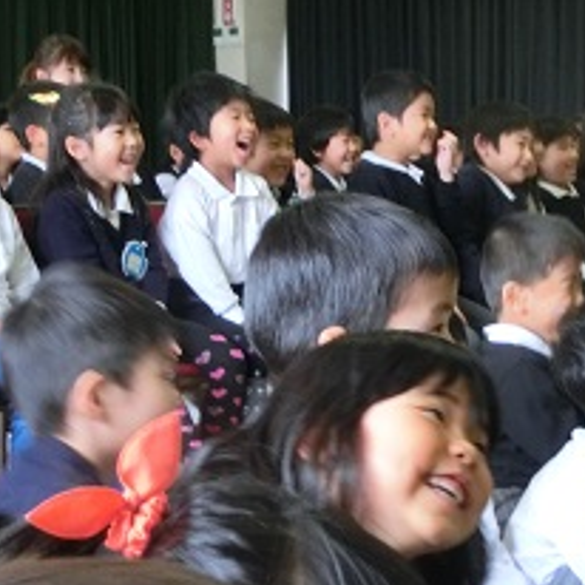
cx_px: 400
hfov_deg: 20.1
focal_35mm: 86
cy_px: 318
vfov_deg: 20.2
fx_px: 1644
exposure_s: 1/60
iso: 800
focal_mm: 9.16
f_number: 4.3
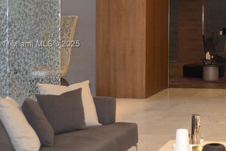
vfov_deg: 16.6
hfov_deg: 22.9
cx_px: 265
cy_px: 45
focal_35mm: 82
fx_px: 515
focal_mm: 20
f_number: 3.8
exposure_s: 1/30
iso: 320
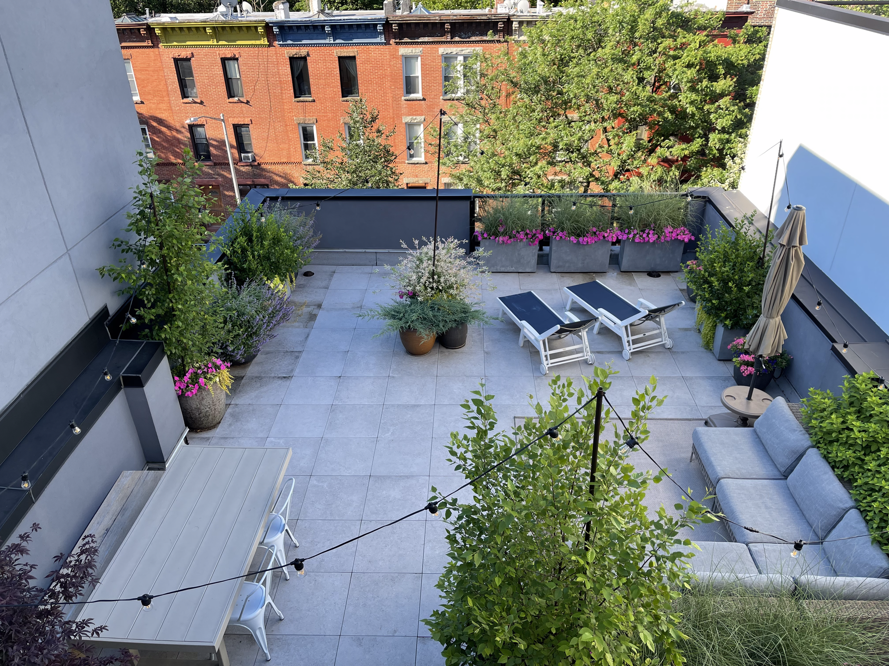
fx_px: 668
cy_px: 333
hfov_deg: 67.3
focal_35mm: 26
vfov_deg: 53.1
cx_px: 444
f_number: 1.6
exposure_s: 1/348
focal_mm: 5.1
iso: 32
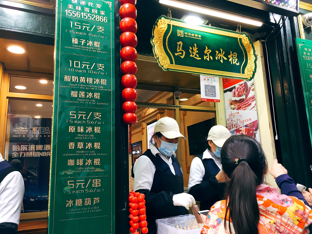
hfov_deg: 59.9
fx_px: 270
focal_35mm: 30
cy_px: 117
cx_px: 161
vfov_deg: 46.8
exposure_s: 1/33
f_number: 2.2
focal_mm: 4.15
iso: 40
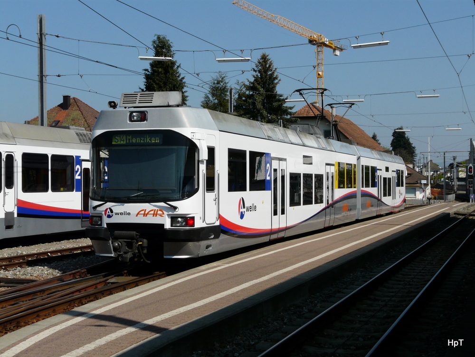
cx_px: 238
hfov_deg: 31.2
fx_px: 851
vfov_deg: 23.7
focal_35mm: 62
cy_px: 178
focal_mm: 10.2
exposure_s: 1/500
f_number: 7.1
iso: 100
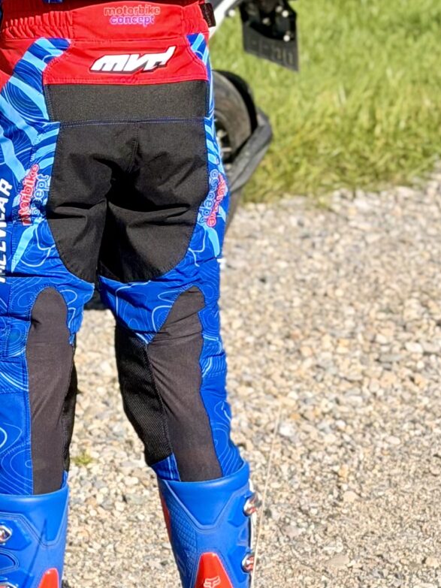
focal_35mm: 157
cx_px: 36
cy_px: 204
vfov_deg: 12.6
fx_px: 2668
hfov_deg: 9.4
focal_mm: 6.76
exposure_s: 1/4329
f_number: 1.78
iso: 64
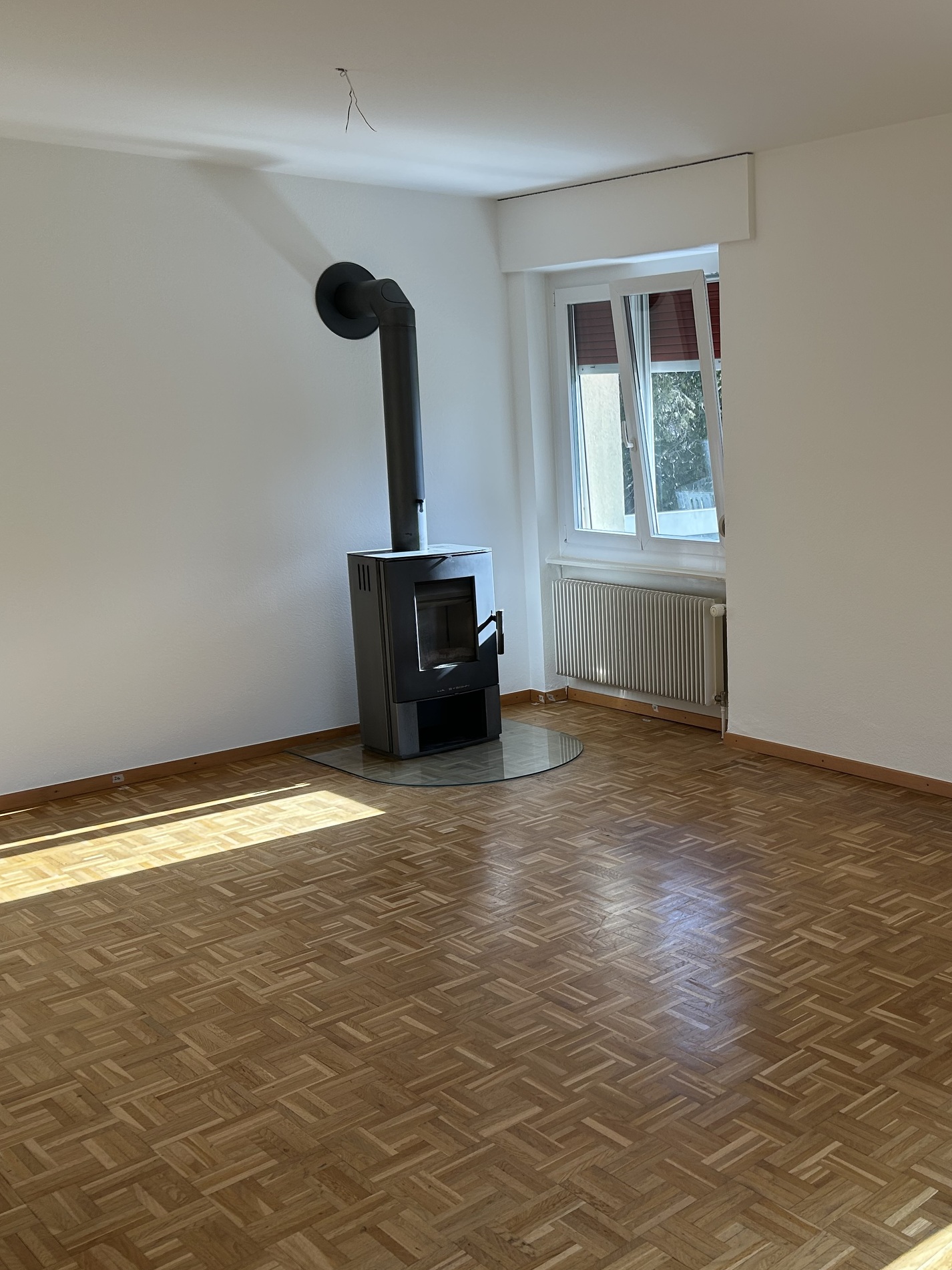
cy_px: 638
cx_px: 780
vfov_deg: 52.6
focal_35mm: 35
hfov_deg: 38.9
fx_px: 1284
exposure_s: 1/380
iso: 50
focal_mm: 5.7
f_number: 1.5
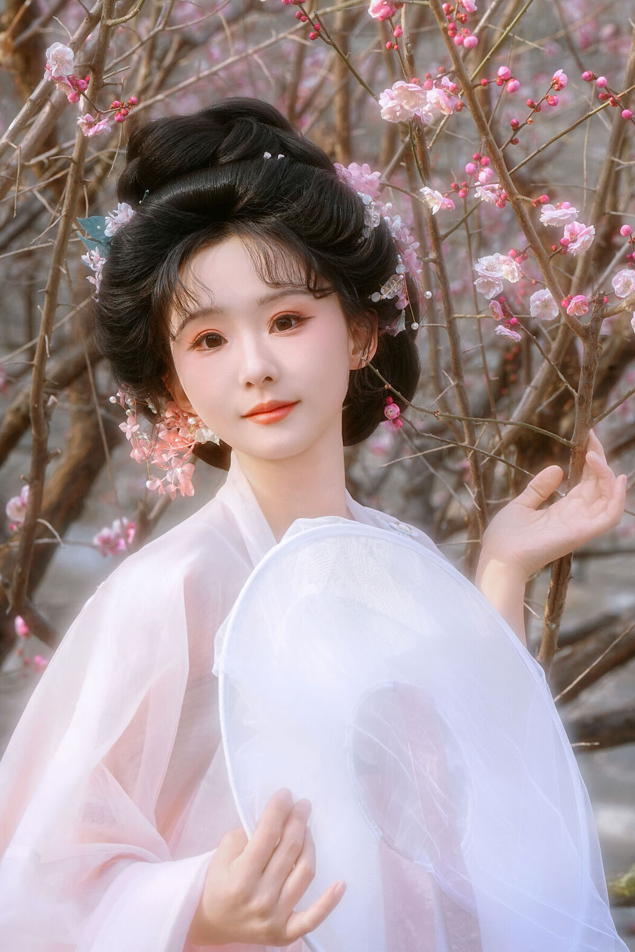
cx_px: 318
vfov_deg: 16.9
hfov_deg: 11.3
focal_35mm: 121
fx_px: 3201
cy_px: 476
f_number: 9
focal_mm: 121
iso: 1600
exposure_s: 1/250
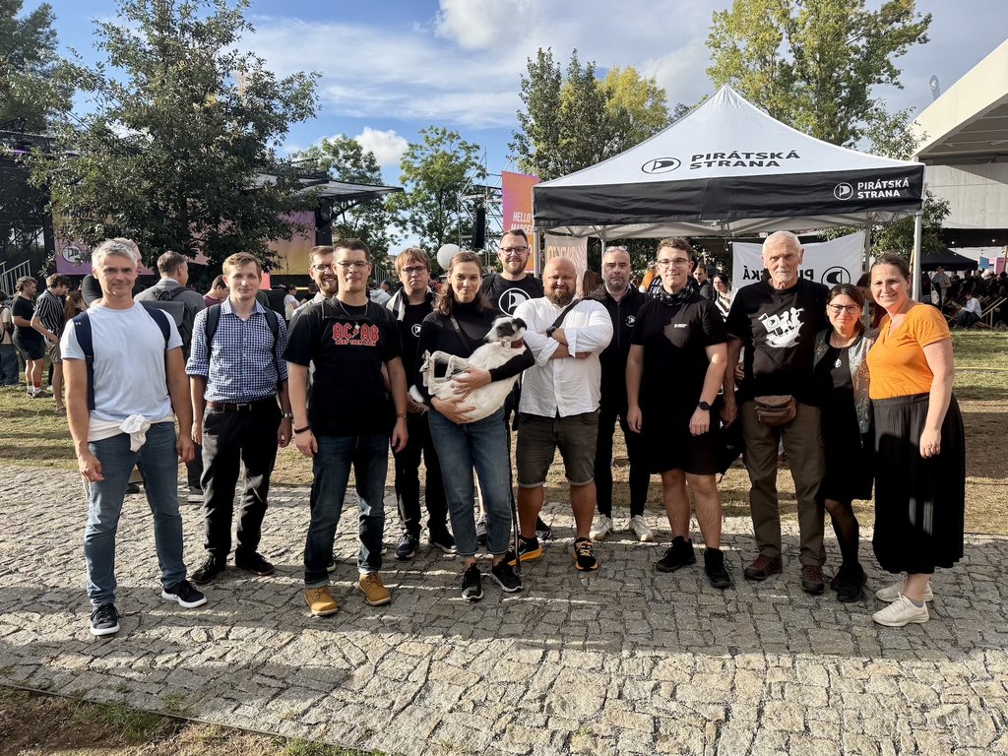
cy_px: 378
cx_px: 504
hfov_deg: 71.6
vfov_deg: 56.8
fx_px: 699
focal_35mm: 24
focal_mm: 6.76
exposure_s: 1/3584
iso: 100
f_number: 1.78
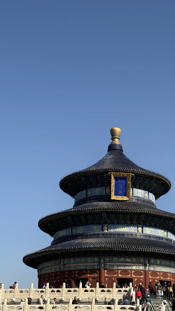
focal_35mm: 62
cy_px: 164
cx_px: 109
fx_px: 512
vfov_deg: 33.8
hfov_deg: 19.4
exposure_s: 1/4878
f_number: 1.78
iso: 64
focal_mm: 6.76
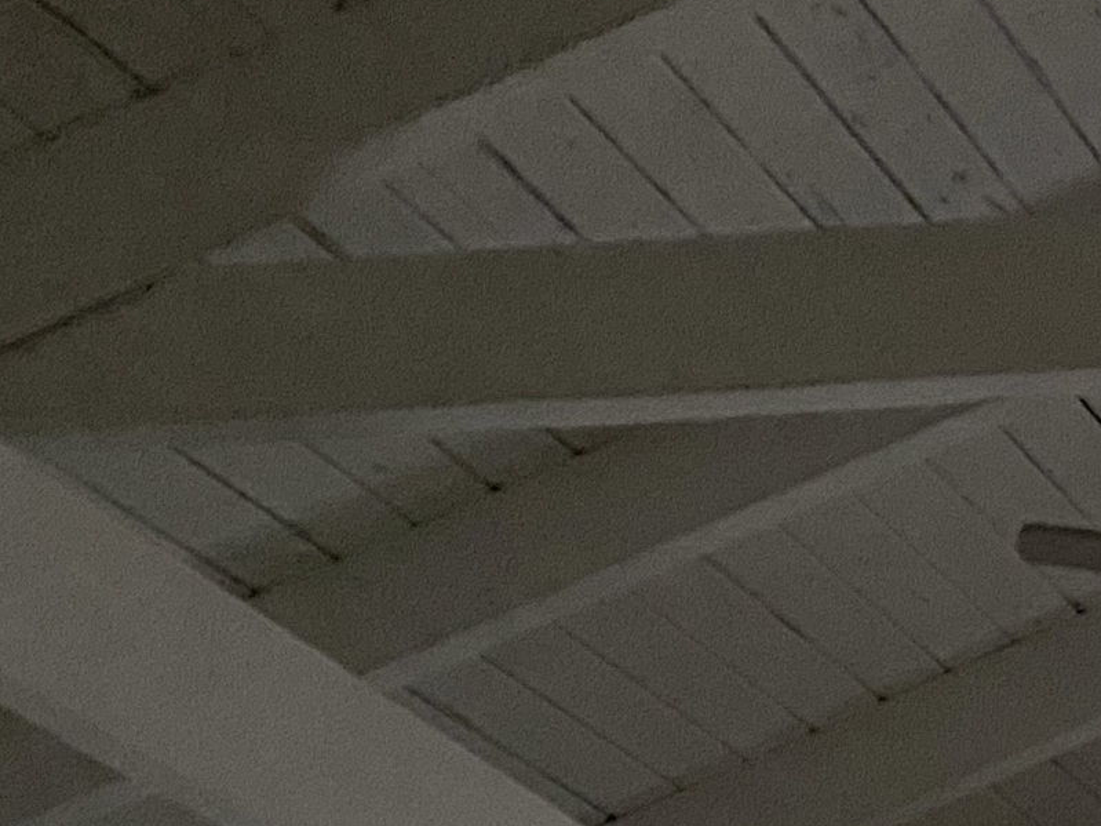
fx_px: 3180
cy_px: 1127
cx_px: 2061
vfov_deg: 14.1
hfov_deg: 16.1
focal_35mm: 100
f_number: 1.8
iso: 800
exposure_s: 1/30
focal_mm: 4.25
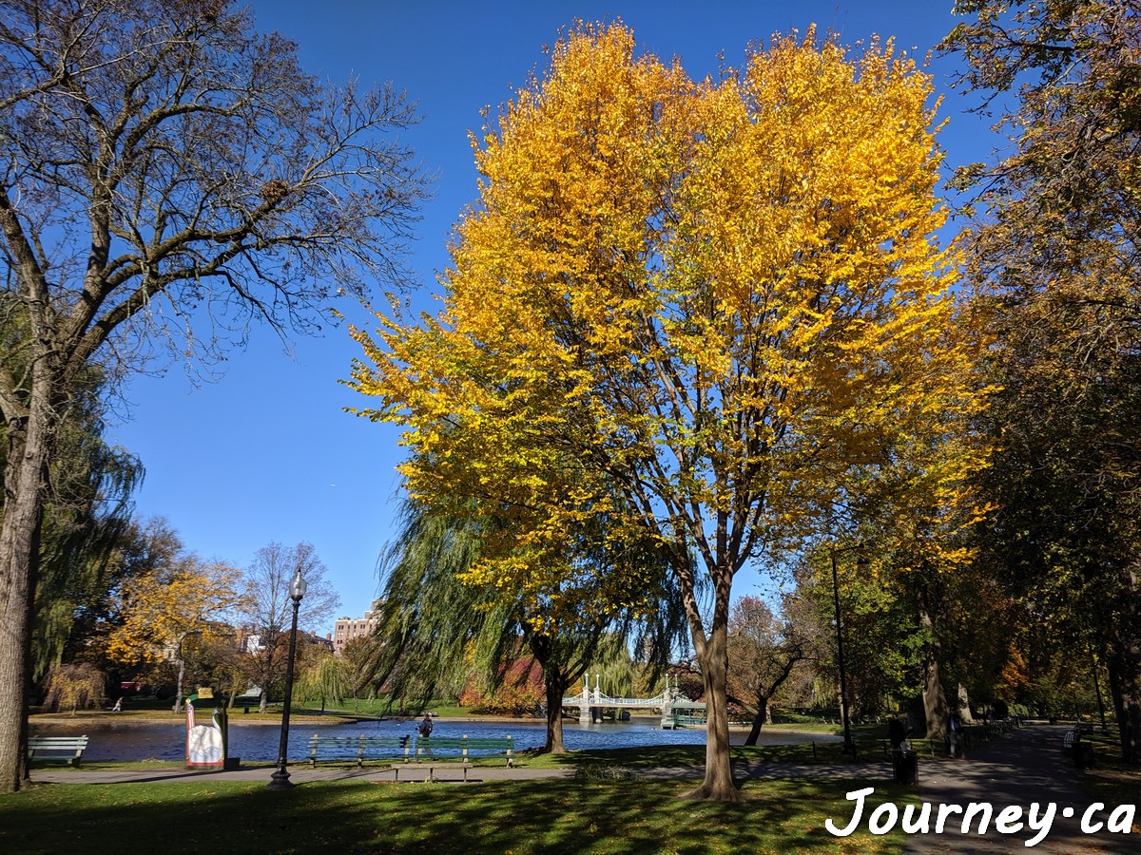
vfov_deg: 53.1
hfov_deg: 67.3
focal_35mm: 26
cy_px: 428
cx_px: 570
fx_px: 857
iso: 43
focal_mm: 4.67
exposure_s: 1/1605
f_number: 2
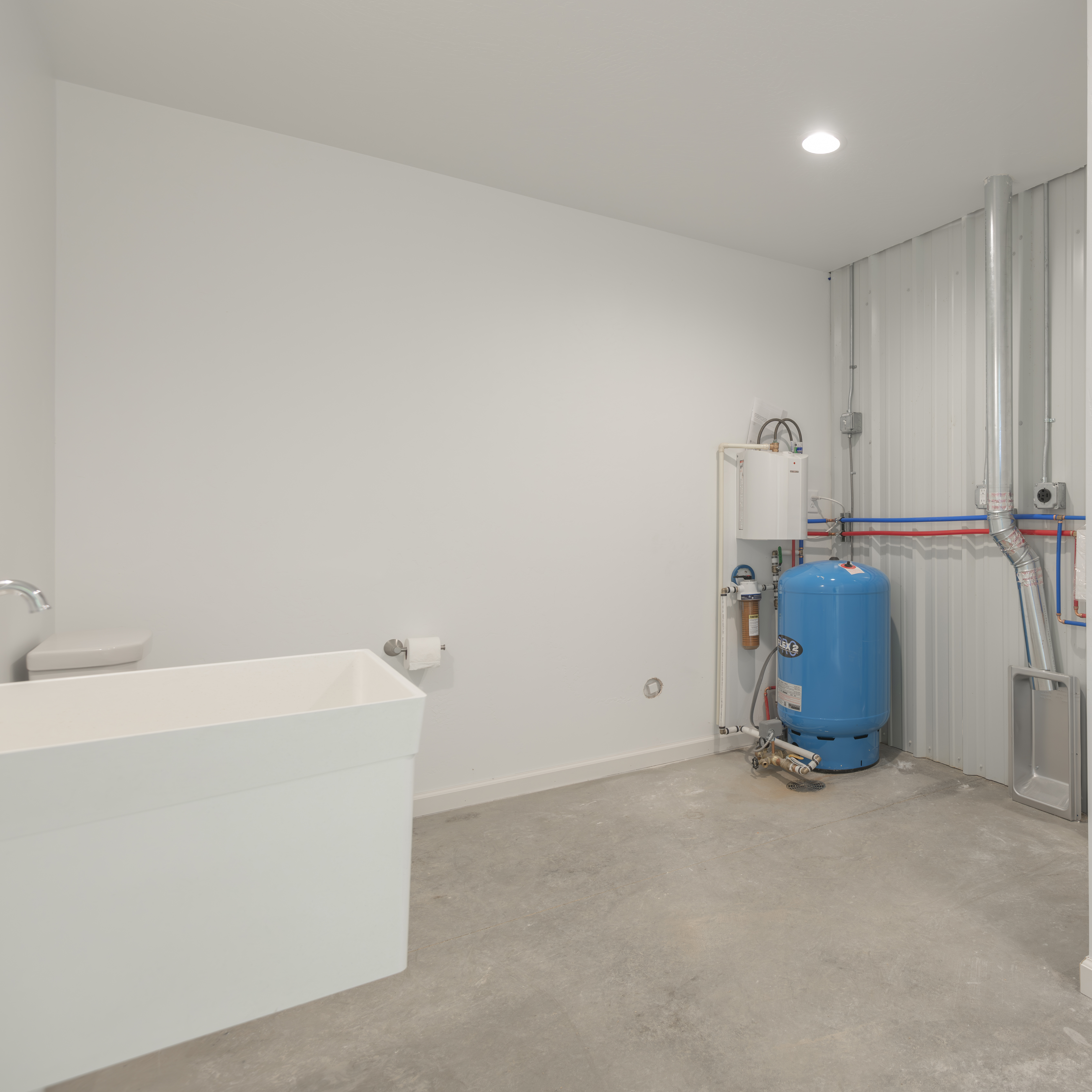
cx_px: 793
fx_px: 749
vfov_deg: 72.1
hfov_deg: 68.4
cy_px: 545
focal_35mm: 21
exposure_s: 1/15
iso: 125
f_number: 5
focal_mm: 16
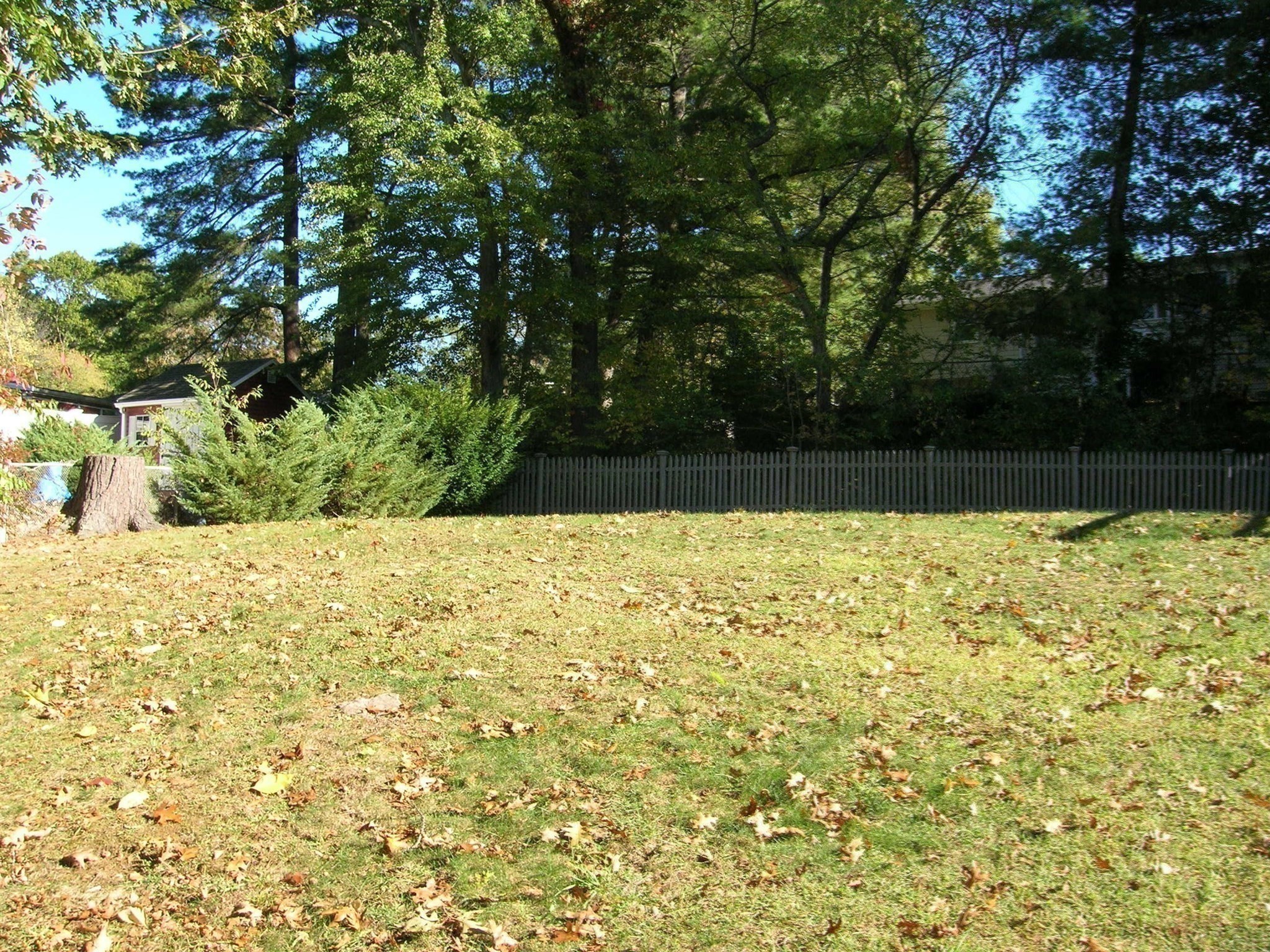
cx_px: 635
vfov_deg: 41.8
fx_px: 1247
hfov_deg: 54.0
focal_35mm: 34
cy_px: 476
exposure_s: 1/90.3
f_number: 4.9
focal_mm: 5.7
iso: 50
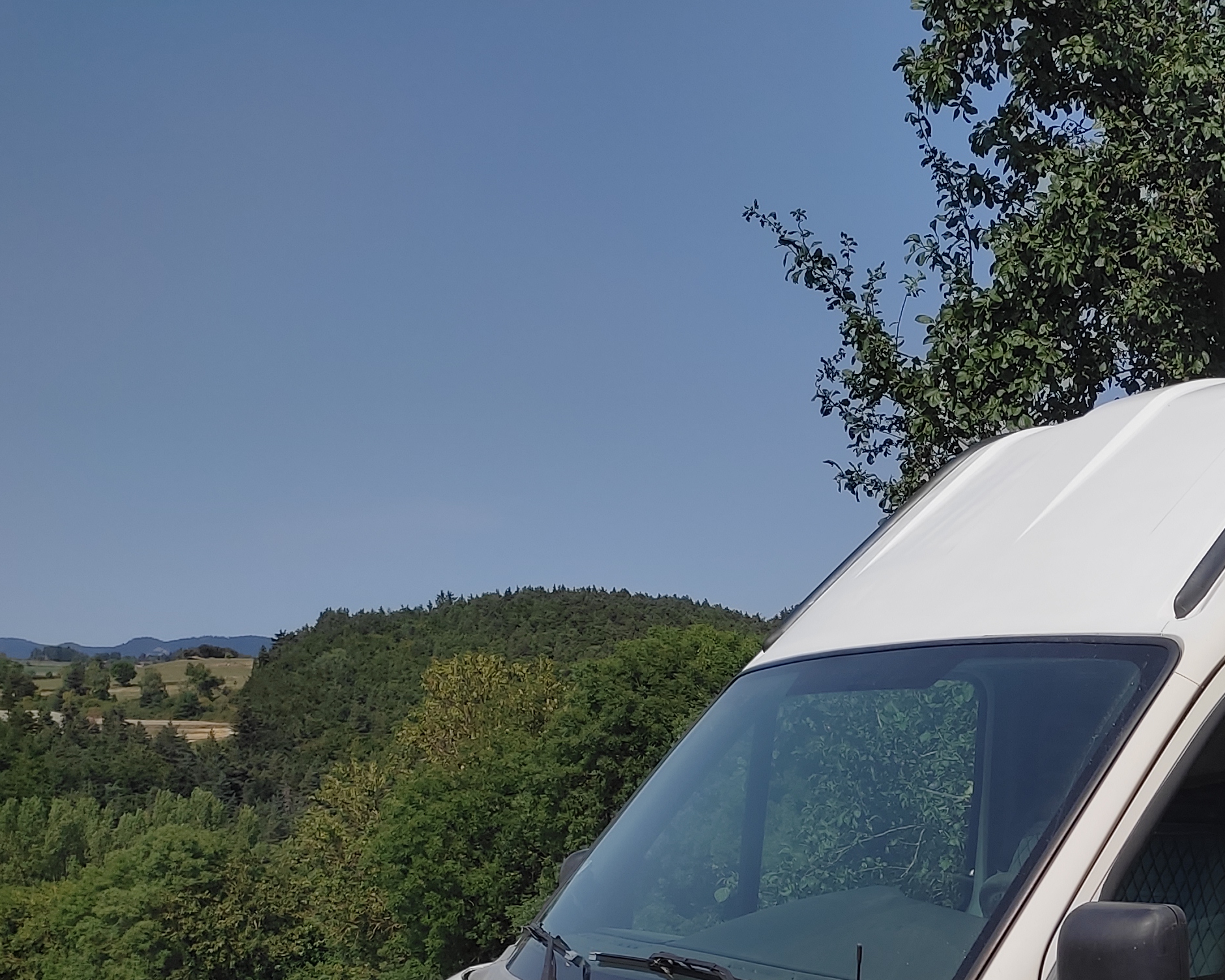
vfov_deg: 26.8
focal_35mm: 54
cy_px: 943
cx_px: 1258
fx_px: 1958
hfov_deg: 31.8
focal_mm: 4.74
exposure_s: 1/3859
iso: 100
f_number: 1.79
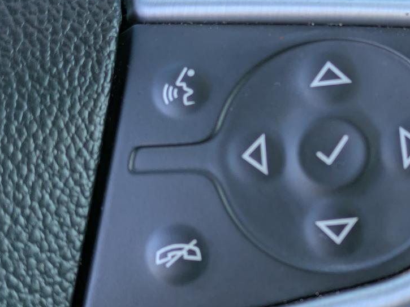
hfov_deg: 21.5
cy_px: 154
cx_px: 338
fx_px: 1066
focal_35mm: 90
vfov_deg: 16.4
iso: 46
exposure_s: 1/100
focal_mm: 5.43
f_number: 1.89
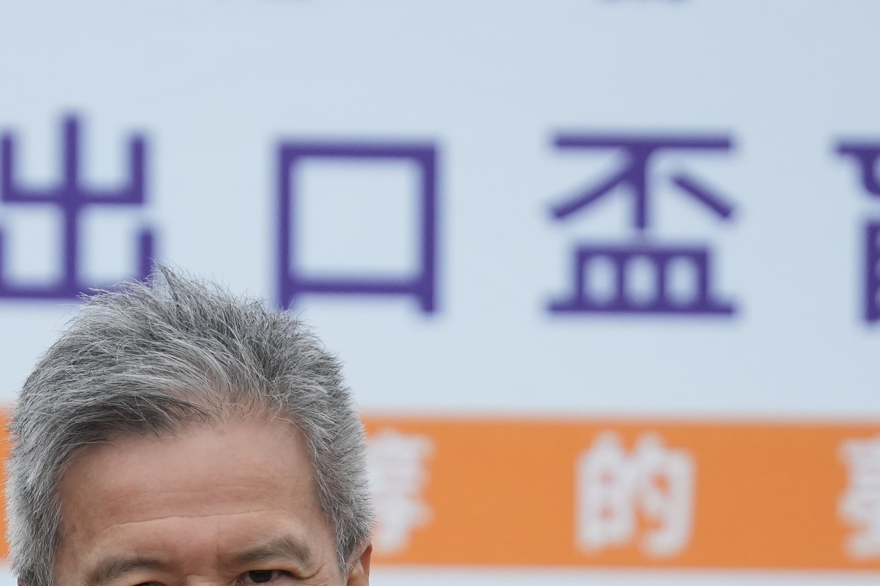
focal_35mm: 784
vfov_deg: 1.8
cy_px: 691
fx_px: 19163
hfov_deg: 2.6
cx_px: 69
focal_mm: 239
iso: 2000
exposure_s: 1/6400
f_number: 5.6
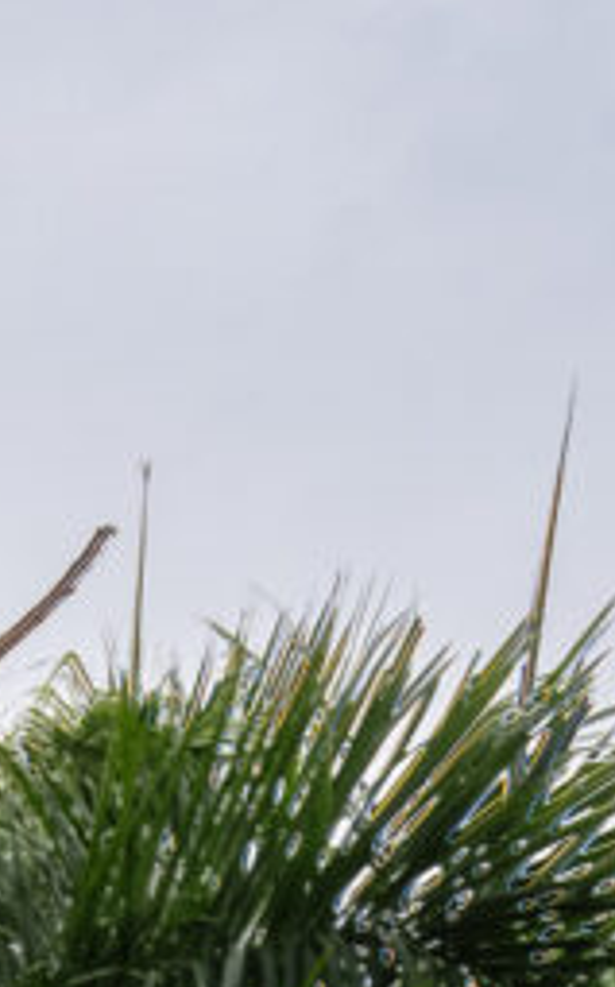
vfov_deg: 8.0
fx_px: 6608
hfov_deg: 4.2
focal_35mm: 246
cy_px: 2239
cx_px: -3032
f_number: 14
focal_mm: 24
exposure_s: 1/1000
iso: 250
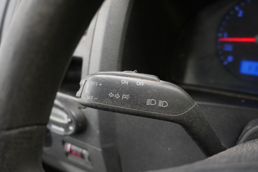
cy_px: 86
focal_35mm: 38
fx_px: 269
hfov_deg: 51.3
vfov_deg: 35.5
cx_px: 129
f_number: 4.5
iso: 2500
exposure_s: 1/40
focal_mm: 25
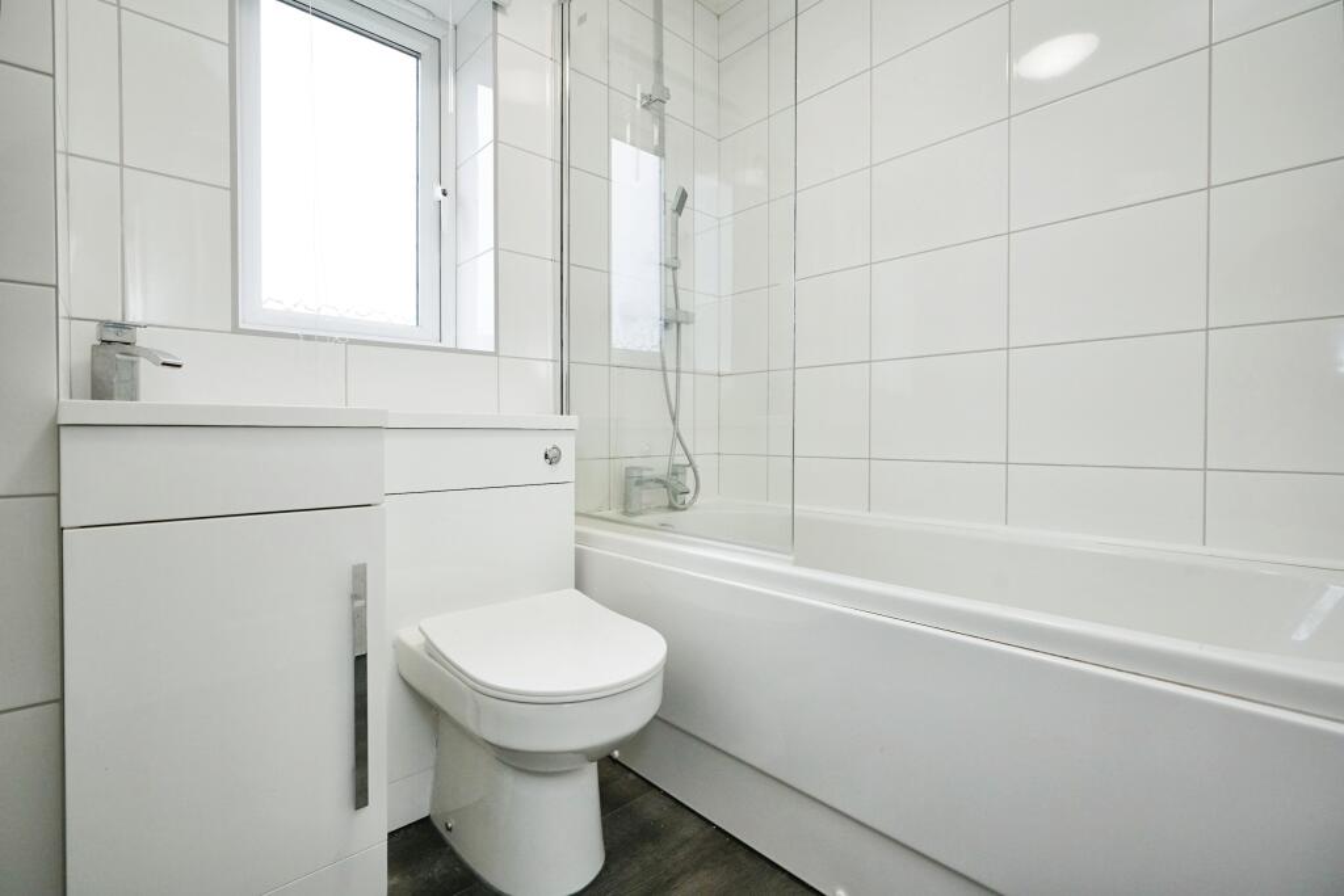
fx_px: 597
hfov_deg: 96.7
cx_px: 672
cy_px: 448
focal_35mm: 16
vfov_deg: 73.8
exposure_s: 1/160
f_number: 7.1
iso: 2000
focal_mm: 16
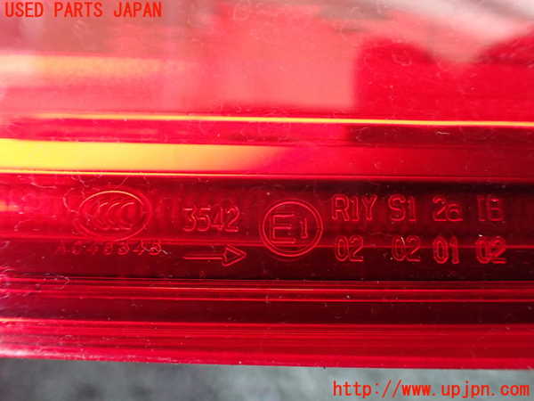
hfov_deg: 60.0
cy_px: 200
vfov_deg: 46.8
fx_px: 463
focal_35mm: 30
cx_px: 267
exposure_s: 1/30
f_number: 2.3
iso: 1000
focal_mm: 5.4
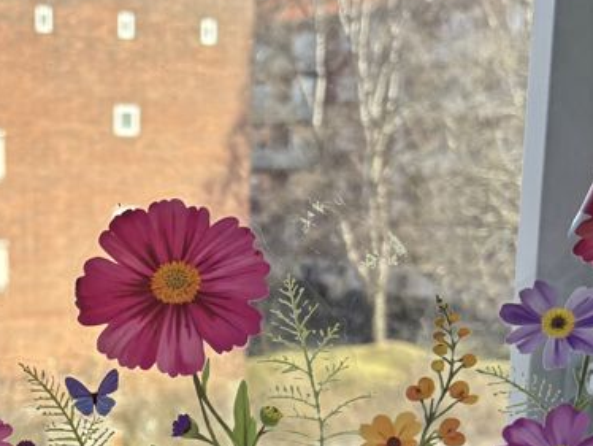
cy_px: 387
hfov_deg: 30.8
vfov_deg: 23.9
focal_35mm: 60
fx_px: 1029
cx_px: 67
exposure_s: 1/544
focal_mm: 5.96
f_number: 1.6
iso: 50
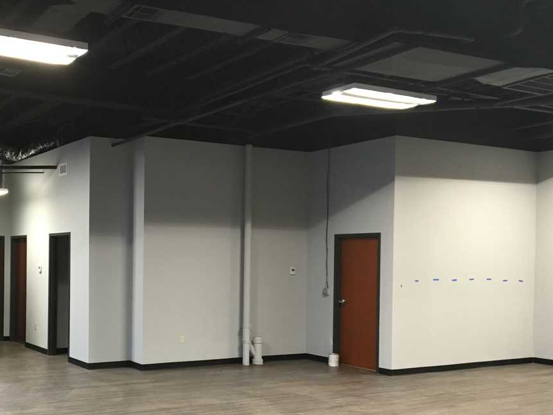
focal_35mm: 45
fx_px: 719
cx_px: 161
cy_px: 269
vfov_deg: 32.0
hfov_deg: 41.2
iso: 125
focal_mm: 4.15
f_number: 2.2
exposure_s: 1/30
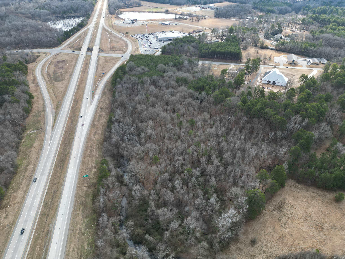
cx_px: 172
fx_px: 239
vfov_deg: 56.8
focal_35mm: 24
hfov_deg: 71.6
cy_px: 130
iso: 130
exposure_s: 1/1250
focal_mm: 6.72
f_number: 1.7
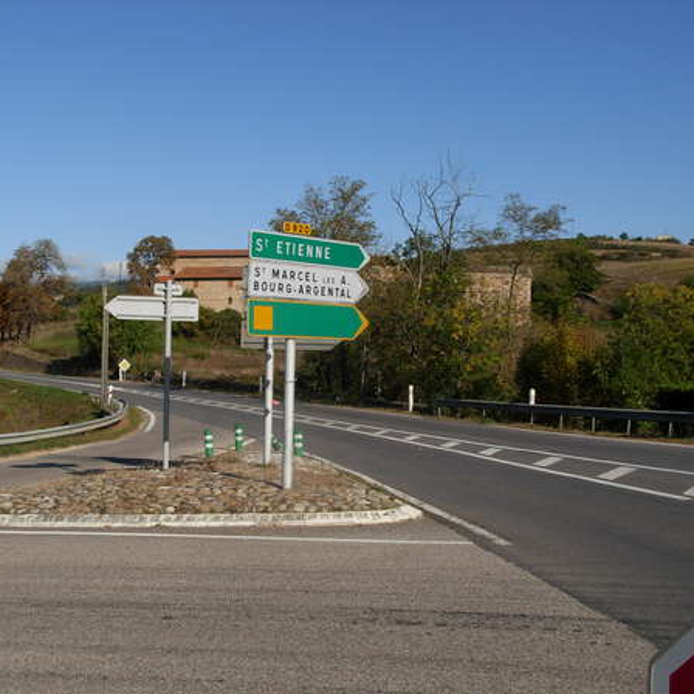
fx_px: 1021
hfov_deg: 37.5
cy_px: 347
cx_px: 328
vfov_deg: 37.6
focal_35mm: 45
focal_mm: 6.3
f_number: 4.9
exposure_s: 1/861
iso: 79
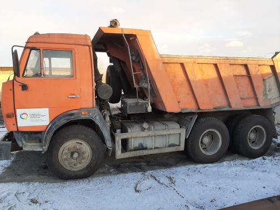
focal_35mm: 26
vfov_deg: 53.1
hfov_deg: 67.3
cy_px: 105
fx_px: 210
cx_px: 140
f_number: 1.7
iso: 40
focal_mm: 3.93
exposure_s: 1/206
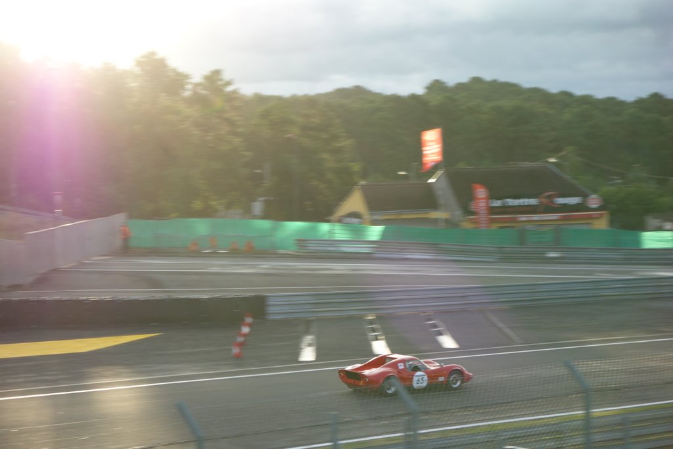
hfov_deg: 22.9
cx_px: 336
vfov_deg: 15.4
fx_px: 1664
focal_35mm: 89
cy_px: 224
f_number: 5
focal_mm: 33.2
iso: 320
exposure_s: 1/250
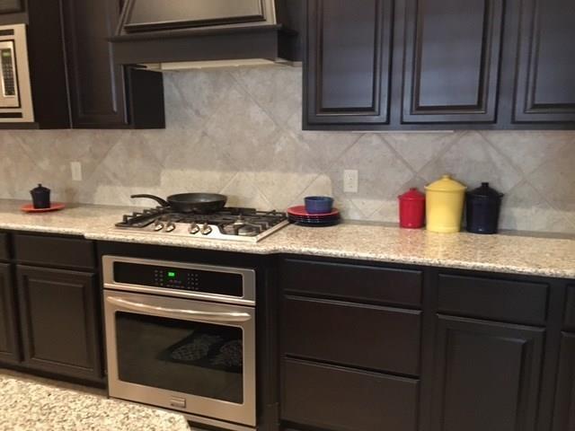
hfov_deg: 61.7
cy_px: 216
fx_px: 482
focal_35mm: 29
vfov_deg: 48.2
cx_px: 288
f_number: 2.2
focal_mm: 4.15
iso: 320
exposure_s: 1/15
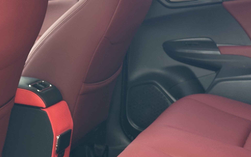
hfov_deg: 19.6
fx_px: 725
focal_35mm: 106
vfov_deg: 12.3
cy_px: 115
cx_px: 93
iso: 80
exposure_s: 1/172
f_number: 1.78
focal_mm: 6.86
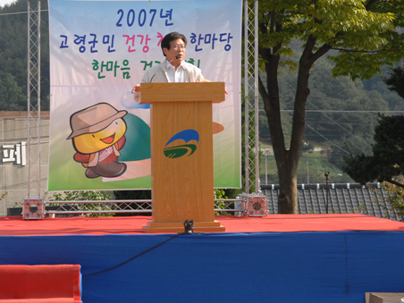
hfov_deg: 16.0
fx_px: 1433
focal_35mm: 123
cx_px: 159
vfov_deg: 12.1
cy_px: 100
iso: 400
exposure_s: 1/250
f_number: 9.5
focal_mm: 55
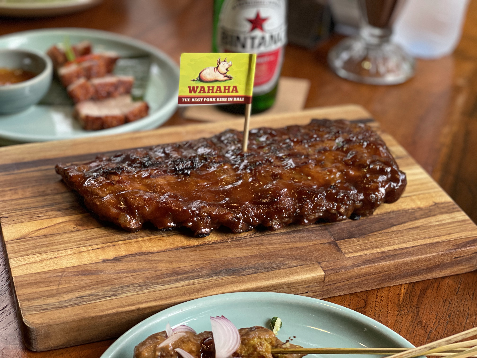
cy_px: 179
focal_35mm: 64
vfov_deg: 22.9
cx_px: 238
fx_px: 882
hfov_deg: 30.3
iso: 200
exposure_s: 1/121
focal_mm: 7.5
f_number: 2.2
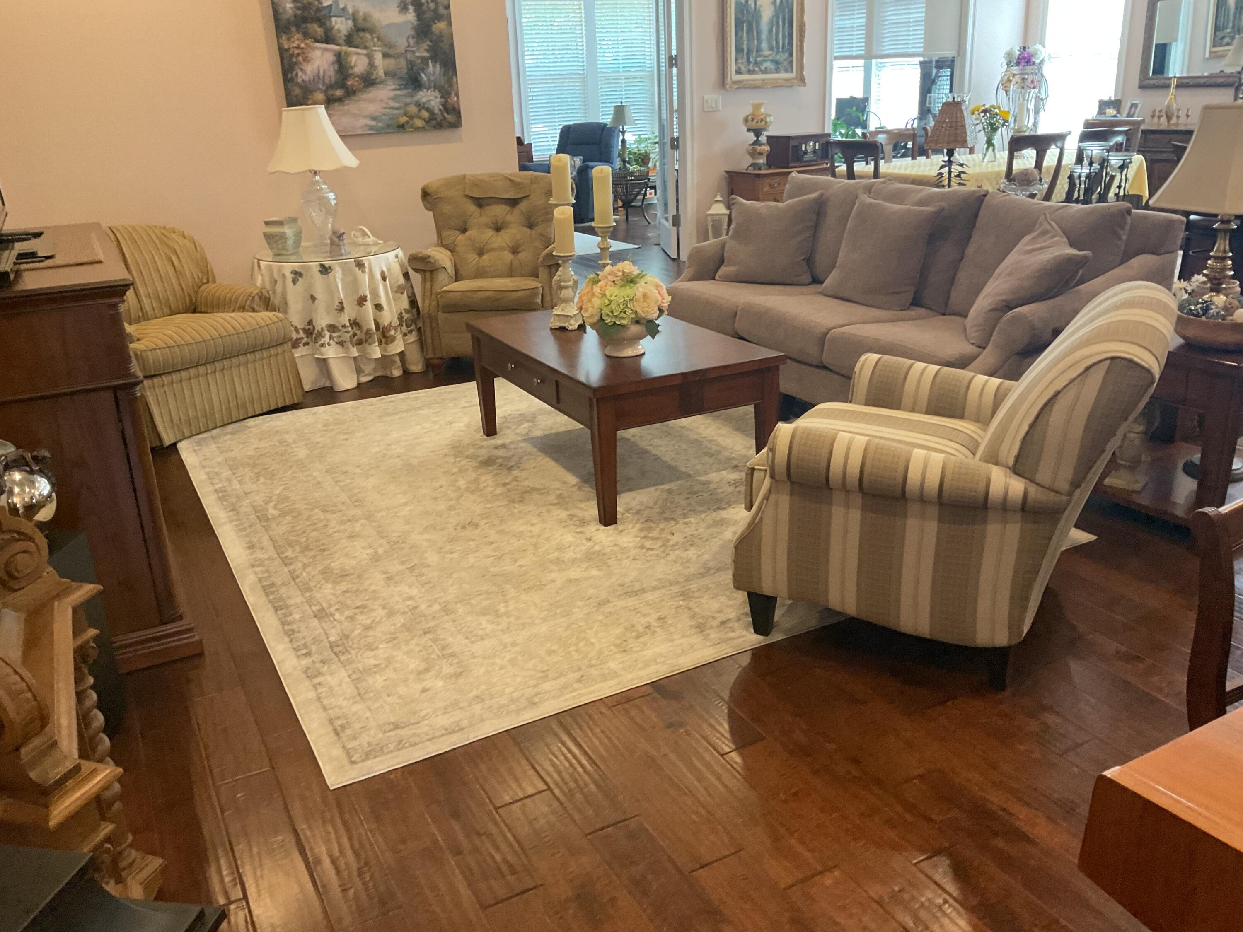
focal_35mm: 29
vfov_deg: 48.2
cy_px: 466
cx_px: 622
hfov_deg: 61.7
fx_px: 1041
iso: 250
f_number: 1.8
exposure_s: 1/60
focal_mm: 3
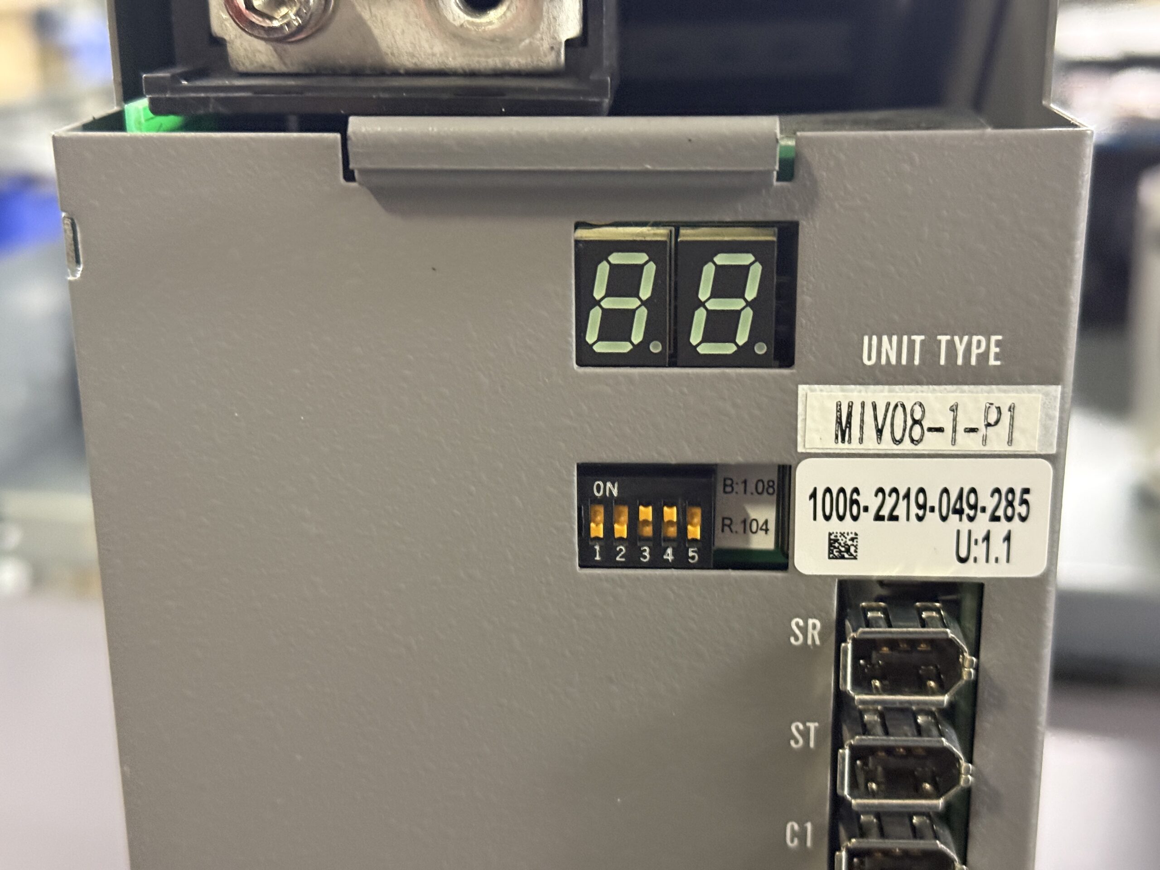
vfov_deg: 30.3
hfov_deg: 39.7
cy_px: 435
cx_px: 580
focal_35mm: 48
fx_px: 1609
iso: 500
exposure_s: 1/25
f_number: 1.78
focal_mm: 6.76
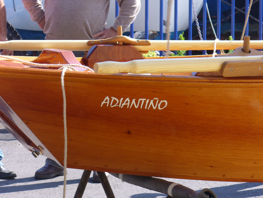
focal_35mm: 147
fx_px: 1117
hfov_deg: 13.4
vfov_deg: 10.1
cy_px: 99
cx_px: 132
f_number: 7.8
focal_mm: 24.3
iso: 80
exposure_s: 1/80
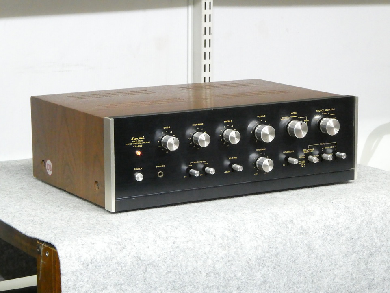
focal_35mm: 106
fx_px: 1194
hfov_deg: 18.5
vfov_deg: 14.0
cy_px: 146
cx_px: 195
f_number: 7.1
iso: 1600
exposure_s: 1/10
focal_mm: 19
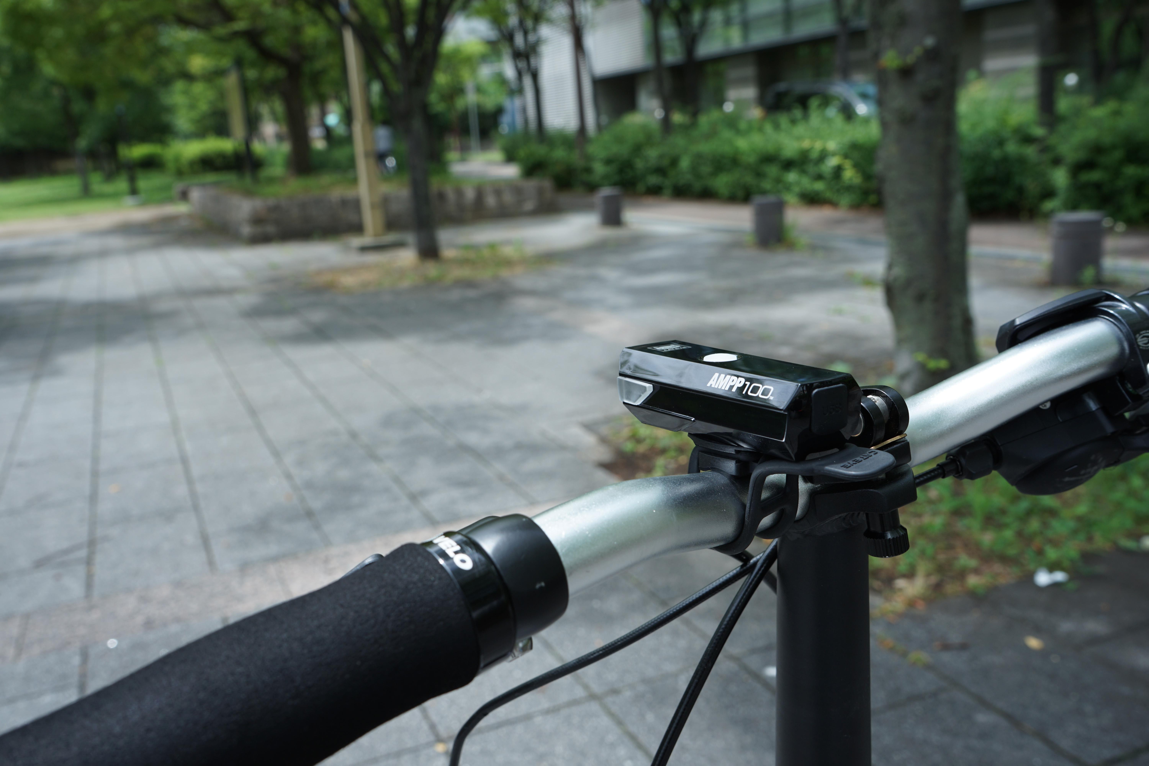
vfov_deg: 41.1
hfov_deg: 58.7
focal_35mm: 32
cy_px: 383
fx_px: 1021
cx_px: 574
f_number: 10
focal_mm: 32
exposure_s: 1/80
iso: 100
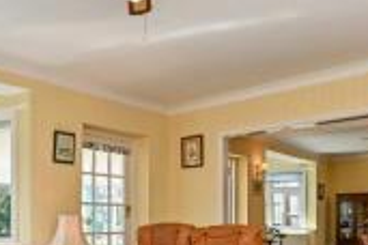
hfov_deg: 48.7
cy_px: 220
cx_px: 121
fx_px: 399
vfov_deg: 32.5
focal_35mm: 39
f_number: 8
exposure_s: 1/160
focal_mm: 14
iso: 400
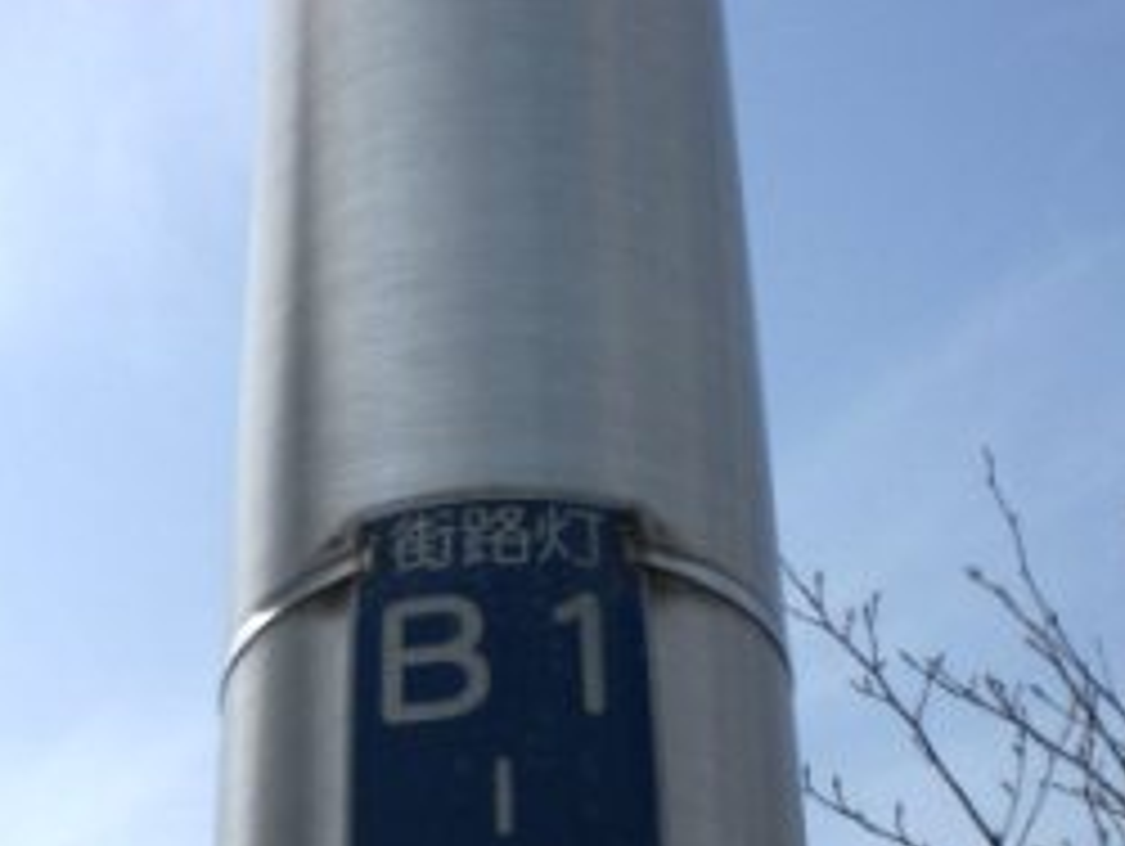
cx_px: 490
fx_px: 2212
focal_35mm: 68
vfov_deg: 21.2
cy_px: 752
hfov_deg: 28.5
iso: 50
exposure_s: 1/400
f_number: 4.4
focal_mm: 6.3
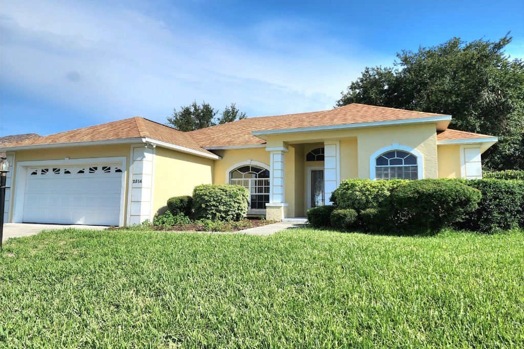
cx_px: 262
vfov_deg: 53.1
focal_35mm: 24
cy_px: 172
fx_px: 349
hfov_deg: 73.8
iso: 12
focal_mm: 6.4
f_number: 1.8
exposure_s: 1/2000
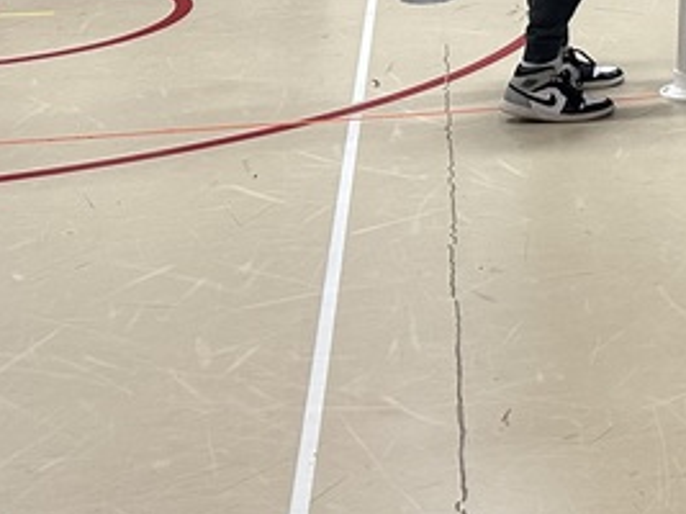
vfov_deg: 14.5
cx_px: 1205
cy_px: -355
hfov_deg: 17.6
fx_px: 1822
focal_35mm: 92
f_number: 1.78
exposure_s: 1/60
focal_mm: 6.86
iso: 125
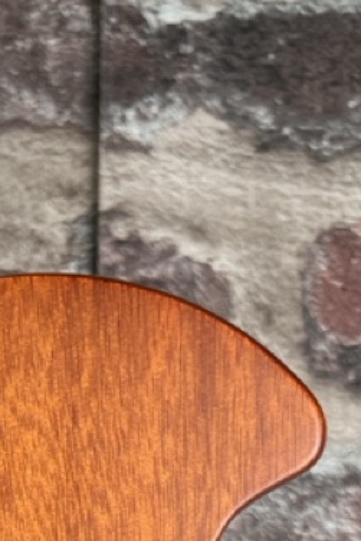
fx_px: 1382
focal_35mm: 92
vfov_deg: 18.5
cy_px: 899
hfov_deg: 14.8
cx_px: 79
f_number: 1.6
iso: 50
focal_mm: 5.1
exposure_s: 1/121
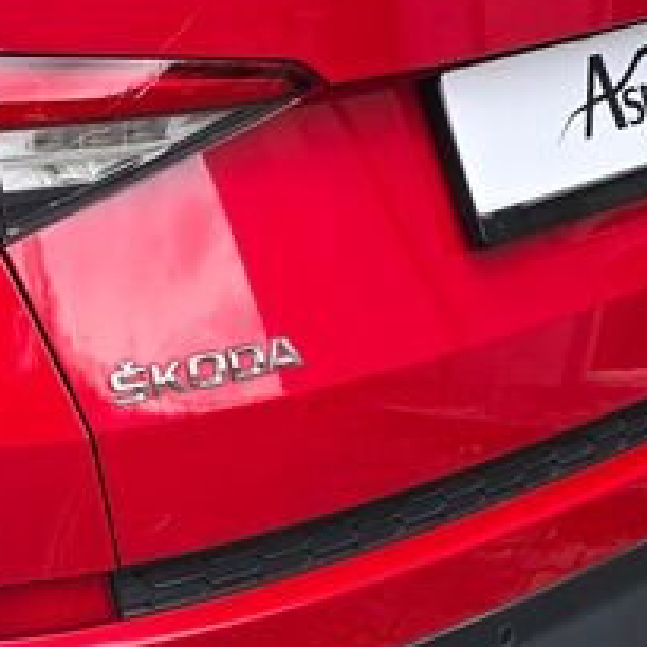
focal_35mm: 102
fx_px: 2157
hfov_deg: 16.2
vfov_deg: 16.9
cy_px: 108
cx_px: -174
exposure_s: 1/180
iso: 32
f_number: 1.7
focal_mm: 6.3
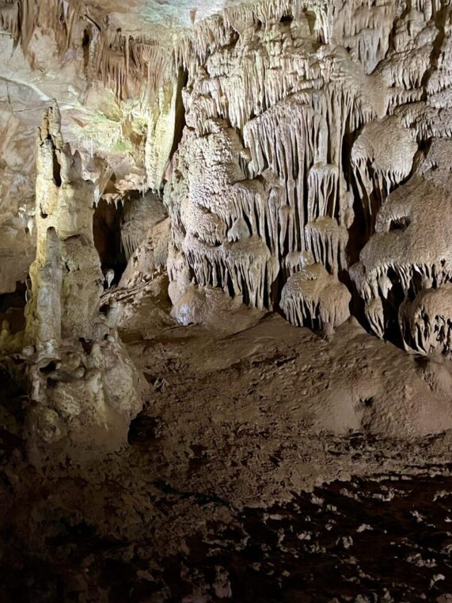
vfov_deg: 52.6
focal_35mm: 35
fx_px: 609
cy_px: 301
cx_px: 203
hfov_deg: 40.7
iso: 800
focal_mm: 4.2
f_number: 1.6
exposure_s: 1/30
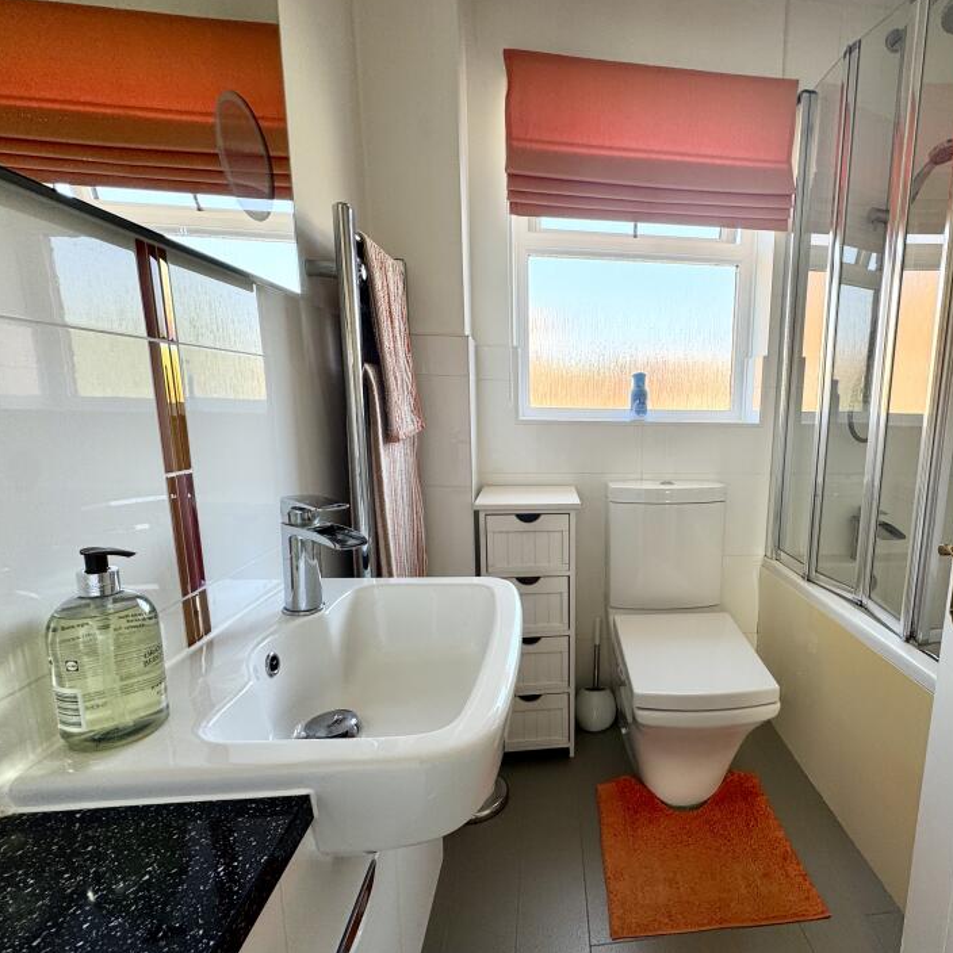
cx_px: 623
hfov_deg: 78.5
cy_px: 502
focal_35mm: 18
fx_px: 561
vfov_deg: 80.7
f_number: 2.2
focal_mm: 2.22
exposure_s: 1/99
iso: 50
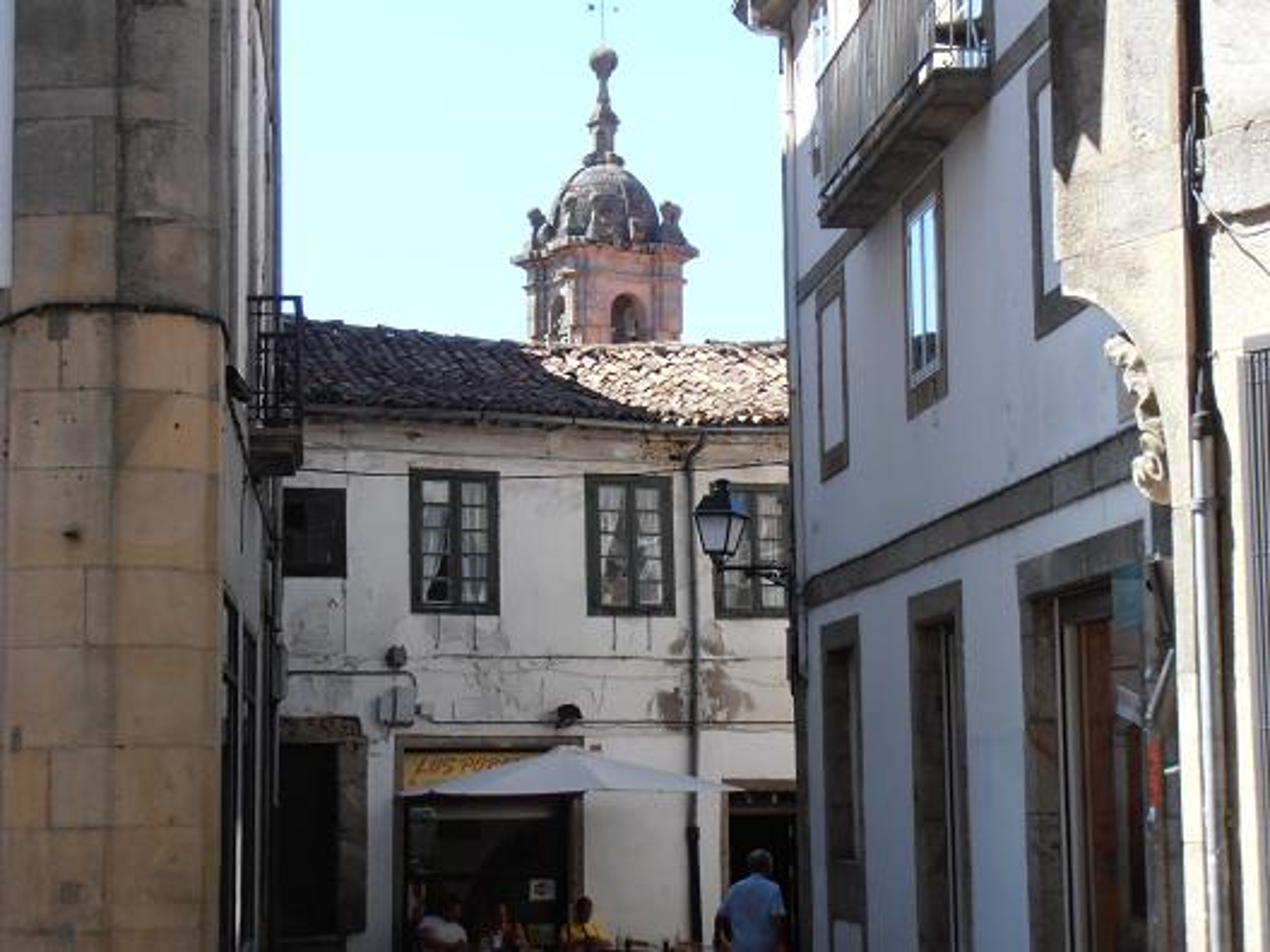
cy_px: 476
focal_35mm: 88
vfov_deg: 16.8
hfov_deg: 22.3
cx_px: 635
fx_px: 3229
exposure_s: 1/200
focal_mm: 15.51
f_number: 5.1
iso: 80
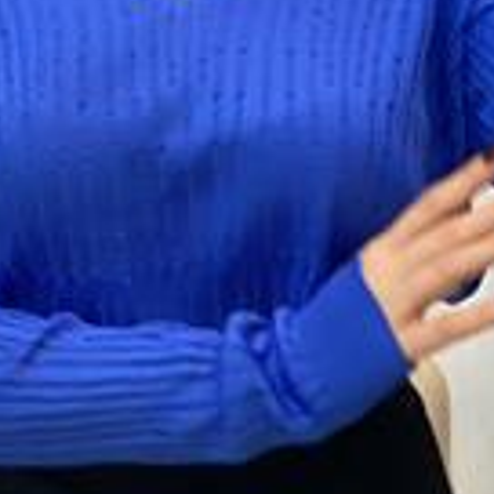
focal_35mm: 140
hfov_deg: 12.5
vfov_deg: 12.1
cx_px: 229
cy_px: -151
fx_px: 2260
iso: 100
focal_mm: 6
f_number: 2
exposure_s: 1/100
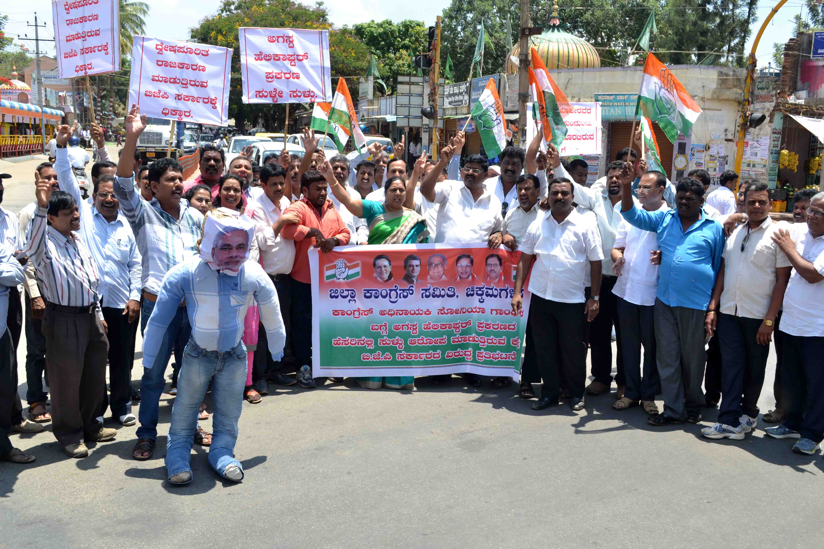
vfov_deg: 36.9
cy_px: 274
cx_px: 412
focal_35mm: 36
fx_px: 824
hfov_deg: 53.1
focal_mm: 24
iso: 200
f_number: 8
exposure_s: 1/200
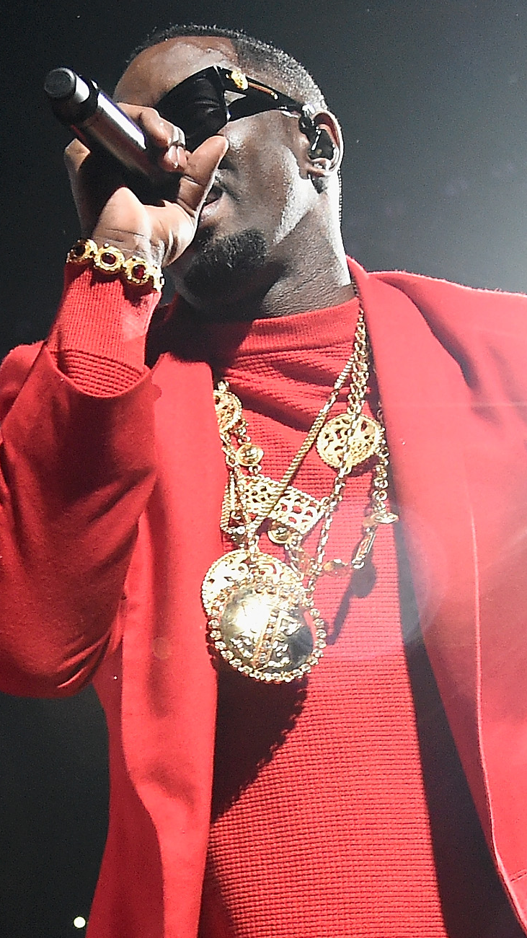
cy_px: 604
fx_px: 1441
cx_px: -132
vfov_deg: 35.8
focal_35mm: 58
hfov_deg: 19.3
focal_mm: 24
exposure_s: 1/640
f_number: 4
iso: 5000
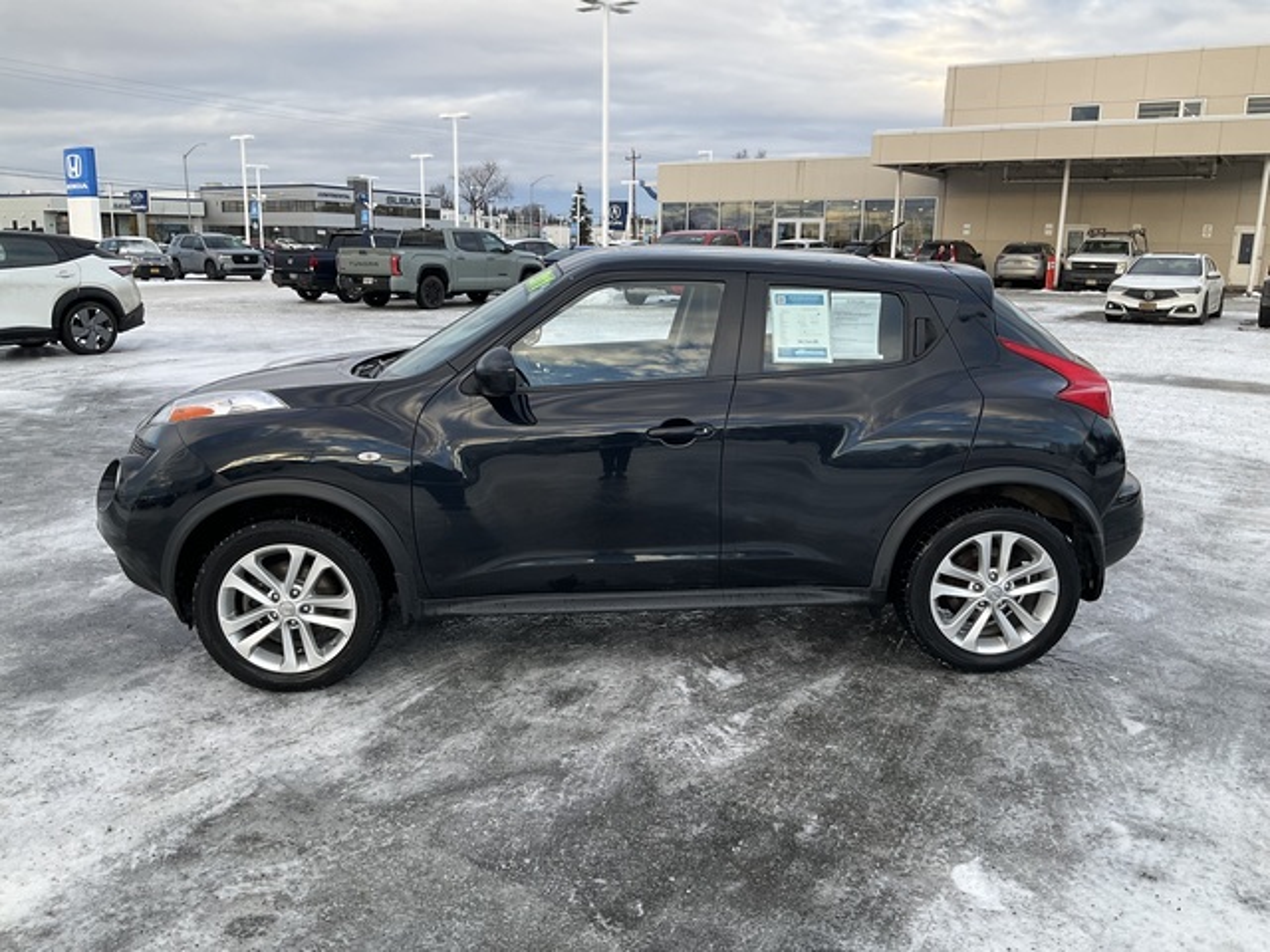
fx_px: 1064
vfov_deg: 48.2
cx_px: 635
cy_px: 476
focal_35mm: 29
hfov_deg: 61.7
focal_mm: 3
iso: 20
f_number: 1.8
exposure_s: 1/187
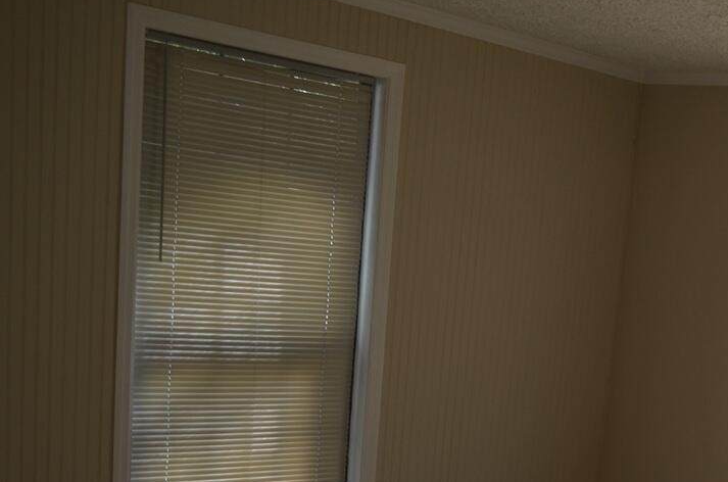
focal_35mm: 56
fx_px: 1130
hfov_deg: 32.6
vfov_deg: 23.2
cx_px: 738
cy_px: 472
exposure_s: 1/125
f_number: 3.5
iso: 250
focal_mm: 18
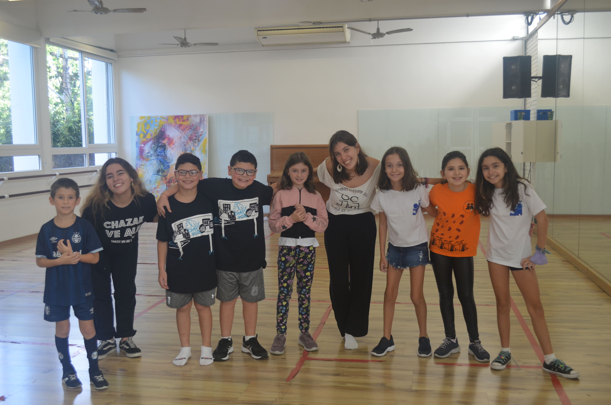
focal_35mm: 39
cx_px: 306
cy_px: 202
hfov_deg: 49.6
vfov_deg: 34.1
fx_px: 661
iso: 400
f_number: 4.5
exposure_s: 1/80
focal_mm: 26
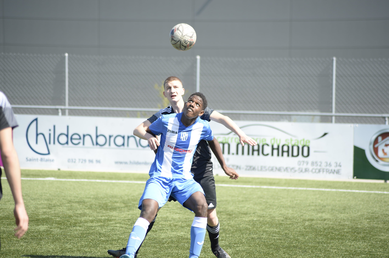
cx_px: 194
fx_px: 2105
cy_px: 129
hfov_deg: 10.6
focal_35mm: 195
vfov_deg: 7.0
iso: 250
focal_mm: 195
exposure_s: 1/640
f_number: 4.8
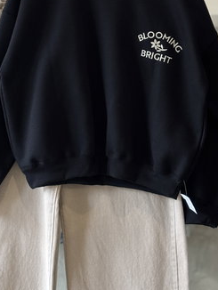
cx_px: 82
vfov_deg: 22.8
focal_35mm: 85
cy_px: 74
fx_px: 713
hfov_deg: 17.4
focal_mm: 5.96
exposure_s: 1/100
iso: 50
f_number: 1.6
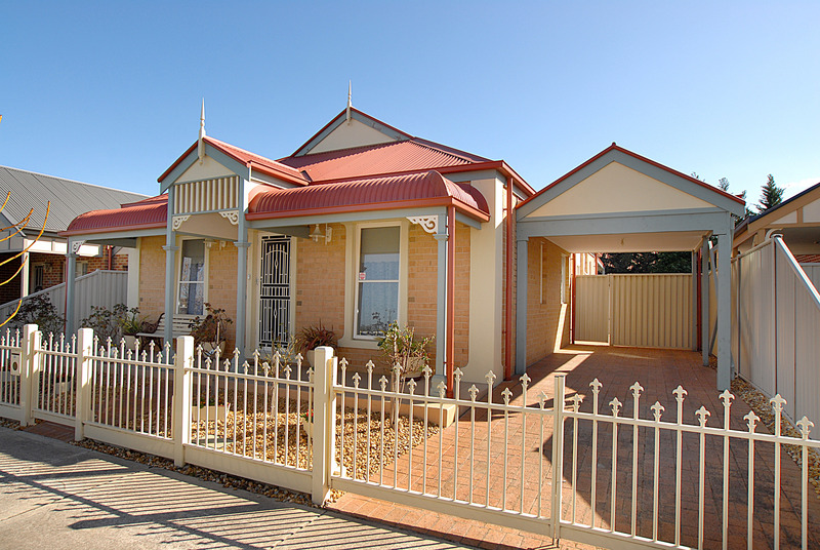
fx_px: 479
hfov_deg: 81.1
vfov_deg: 59.7
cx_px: 410
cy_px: 275
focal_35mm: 21
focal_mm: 14
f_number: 8
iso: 200
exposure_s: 1/200
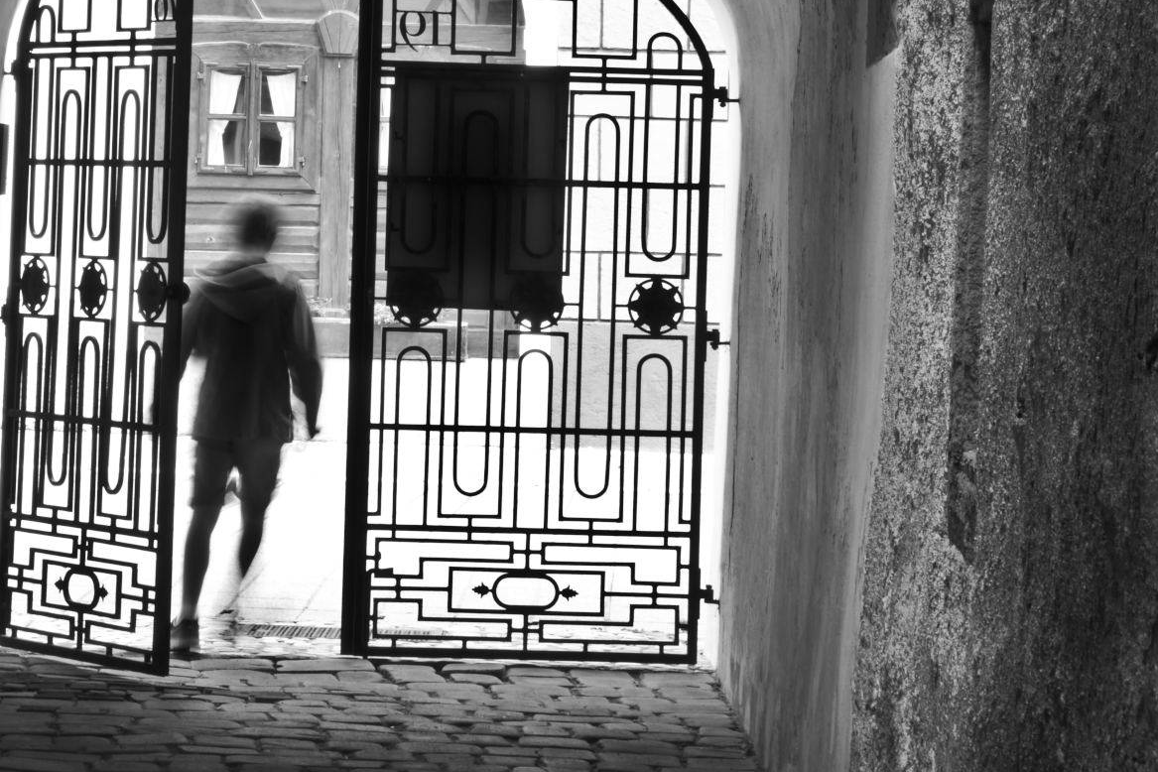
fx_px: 4953
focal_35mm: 154
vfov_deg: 8.9
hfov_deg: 13.3
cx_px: 397
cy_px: 186
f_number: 22
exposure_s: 1/4
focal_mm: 54
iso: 200
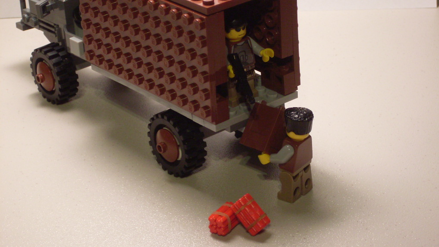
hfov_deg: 18.9
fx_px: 1315
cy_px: 107
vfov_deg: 10.7
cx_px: 221
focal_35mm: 113
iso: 200
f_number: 4.8
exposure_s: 1/45
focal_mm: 17.1
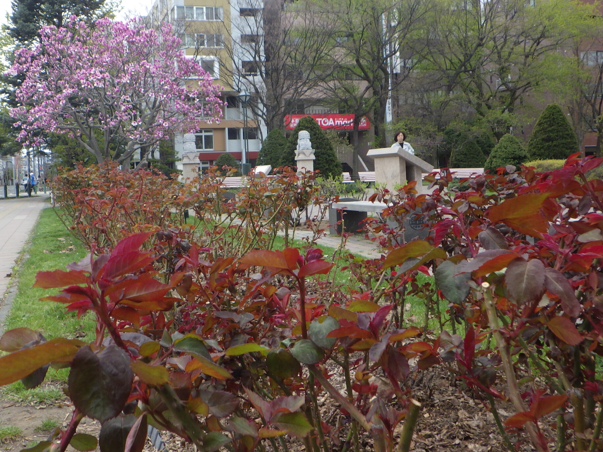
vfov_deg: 36.6
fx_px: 679
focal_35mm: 39
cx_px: 242
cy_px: 168
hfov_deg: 47.6
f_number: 4.2
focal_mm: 5
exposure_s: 1/320
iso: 125
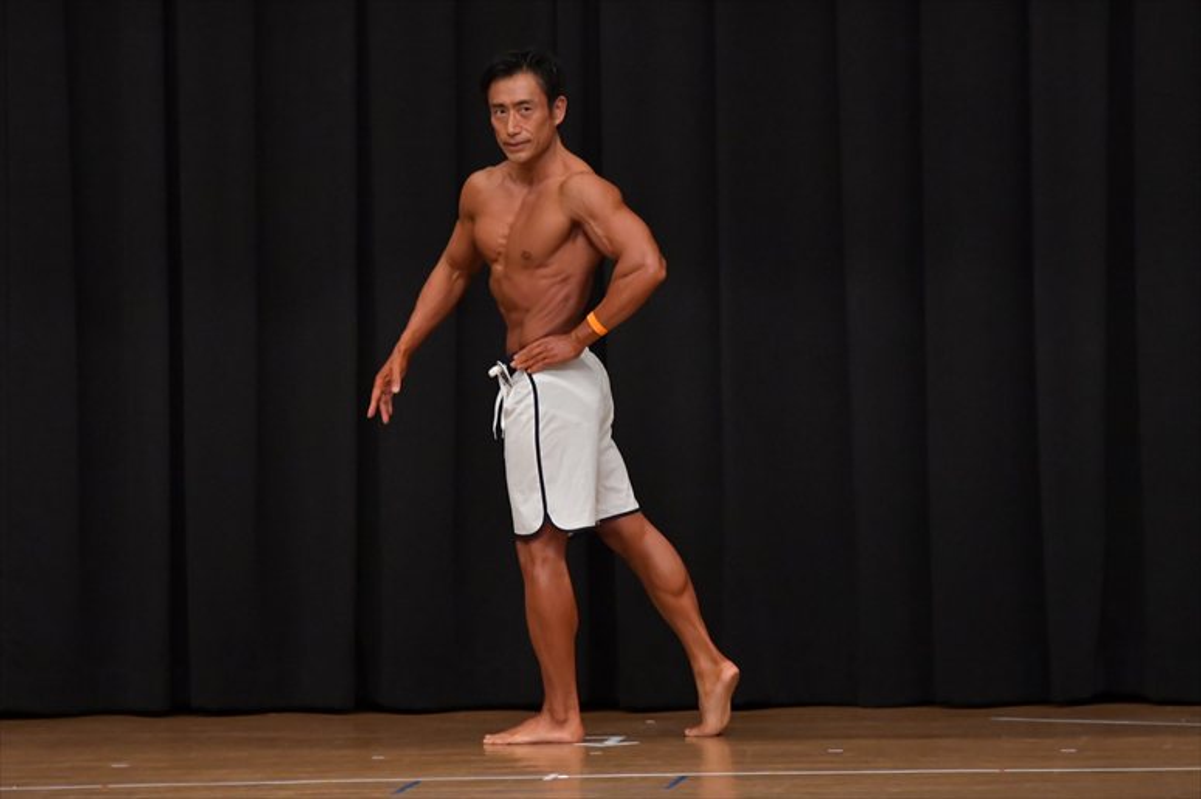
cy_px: 400
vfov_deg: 5.1
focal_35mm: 270
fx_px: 9003
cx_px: 600
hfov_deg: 7.6
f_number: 5.6
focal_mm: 180
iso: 6400
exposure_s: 1/400
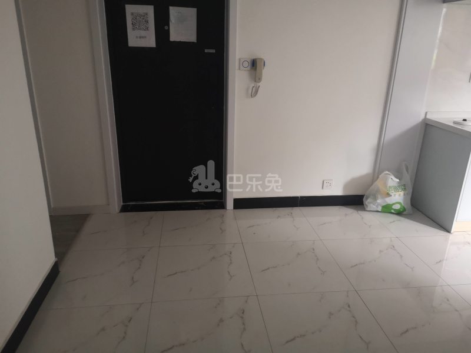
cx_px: 236
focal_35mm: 27
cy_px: 176
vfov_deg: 51.4
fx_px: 367
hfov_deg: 65.3
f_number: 1.8
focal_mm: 3.95
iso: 400
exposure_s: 1/33.3
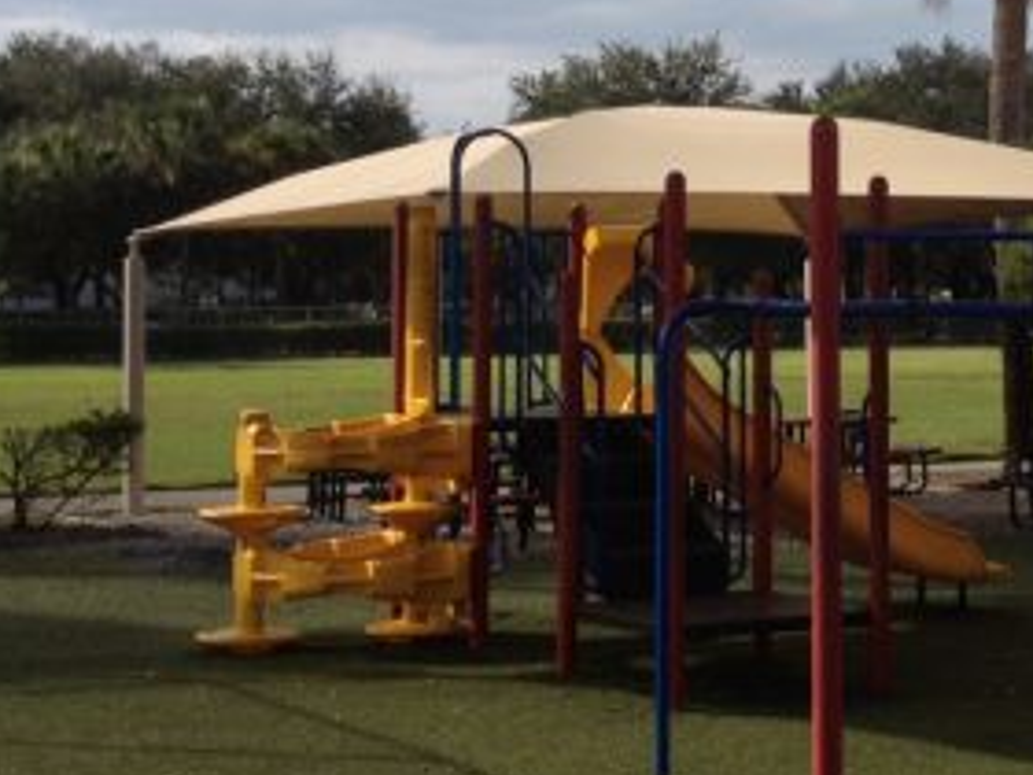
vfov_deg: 14.7
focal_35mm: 100
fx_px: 2984
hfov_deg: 19.3
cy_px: 133
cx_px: 926
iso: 64
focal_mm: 4.28
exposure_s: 1/1493
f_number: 2.4
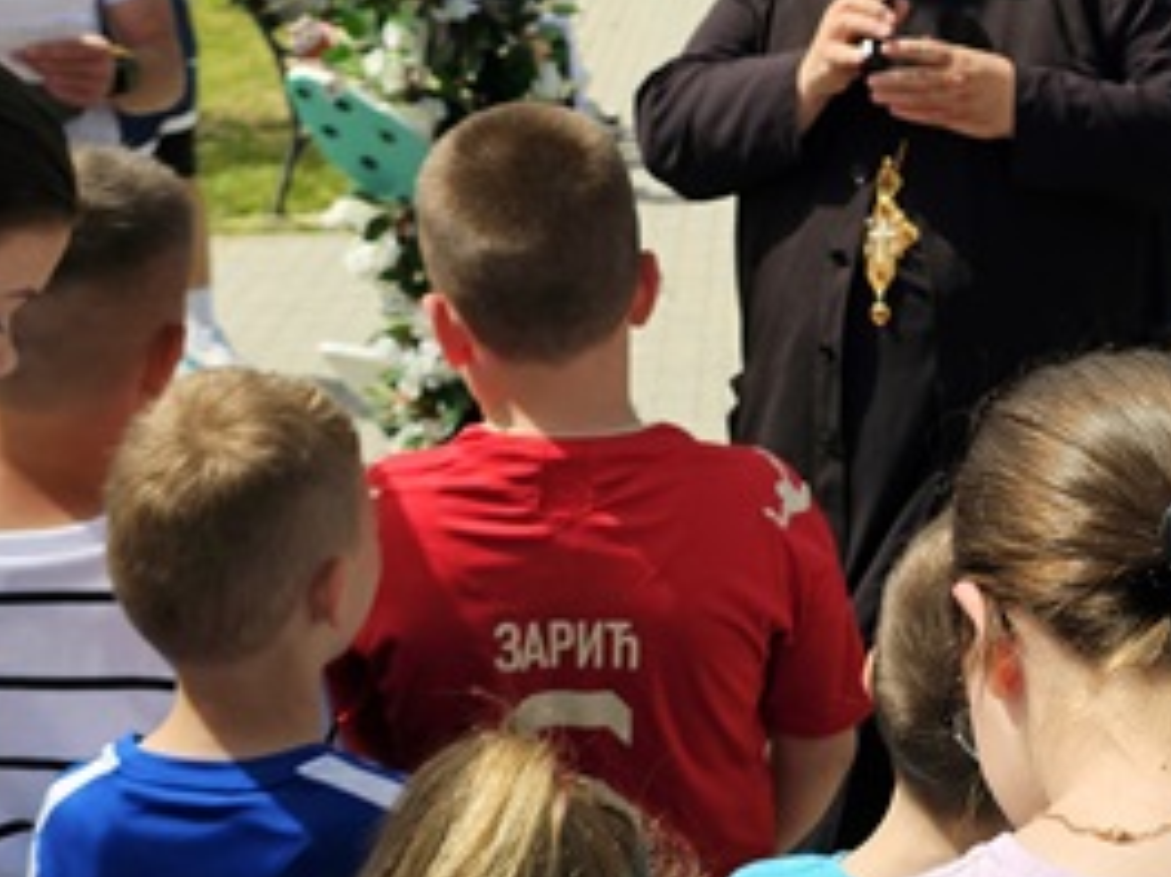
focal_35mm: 70
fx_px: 2367
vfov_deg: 20.6
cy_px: 111
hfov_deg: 26.7
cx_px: 1095
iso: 10
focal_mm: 6.3
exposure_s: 1/713
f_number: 1.7
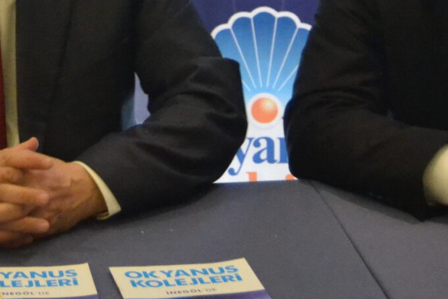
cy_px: -179
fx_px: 1817
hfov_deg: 13.7
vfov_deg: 9.1
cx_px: -62
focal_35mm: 146
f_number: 4
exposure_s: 1/100
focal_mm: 26
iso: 3200
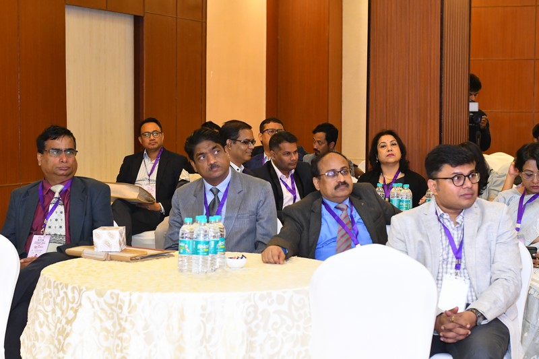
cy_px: 180
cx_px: 270
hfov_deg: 27.0
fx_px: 1123
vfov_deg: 18.2
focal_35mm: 75
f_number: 3.5
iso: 3200
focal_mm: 50
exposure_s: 1/160
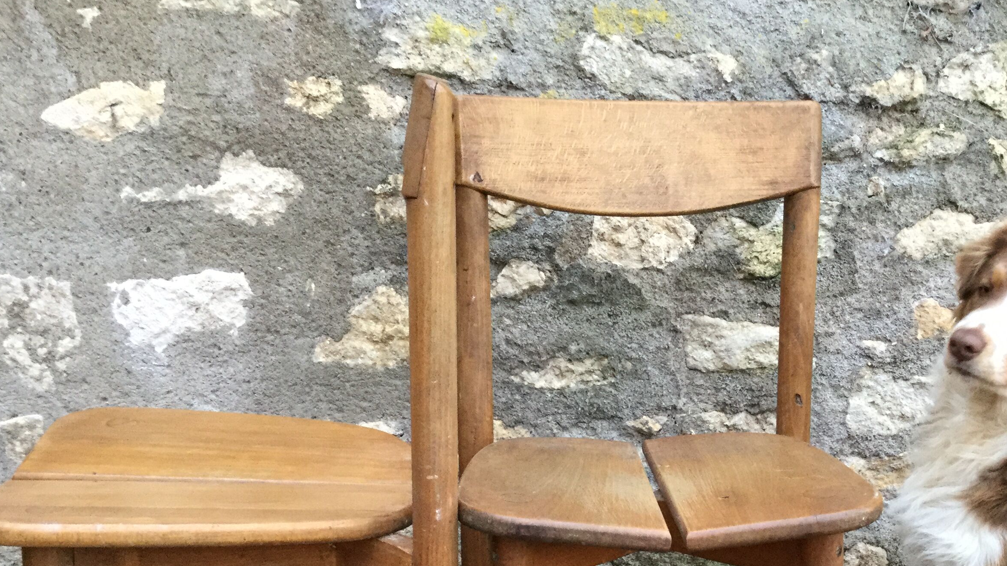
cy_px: 489
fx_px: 1255
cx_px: 656
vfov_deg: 24.8
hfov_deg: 43.2
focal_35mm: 47
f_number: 2.4
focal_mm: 3.3
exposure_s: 1/33
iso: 160
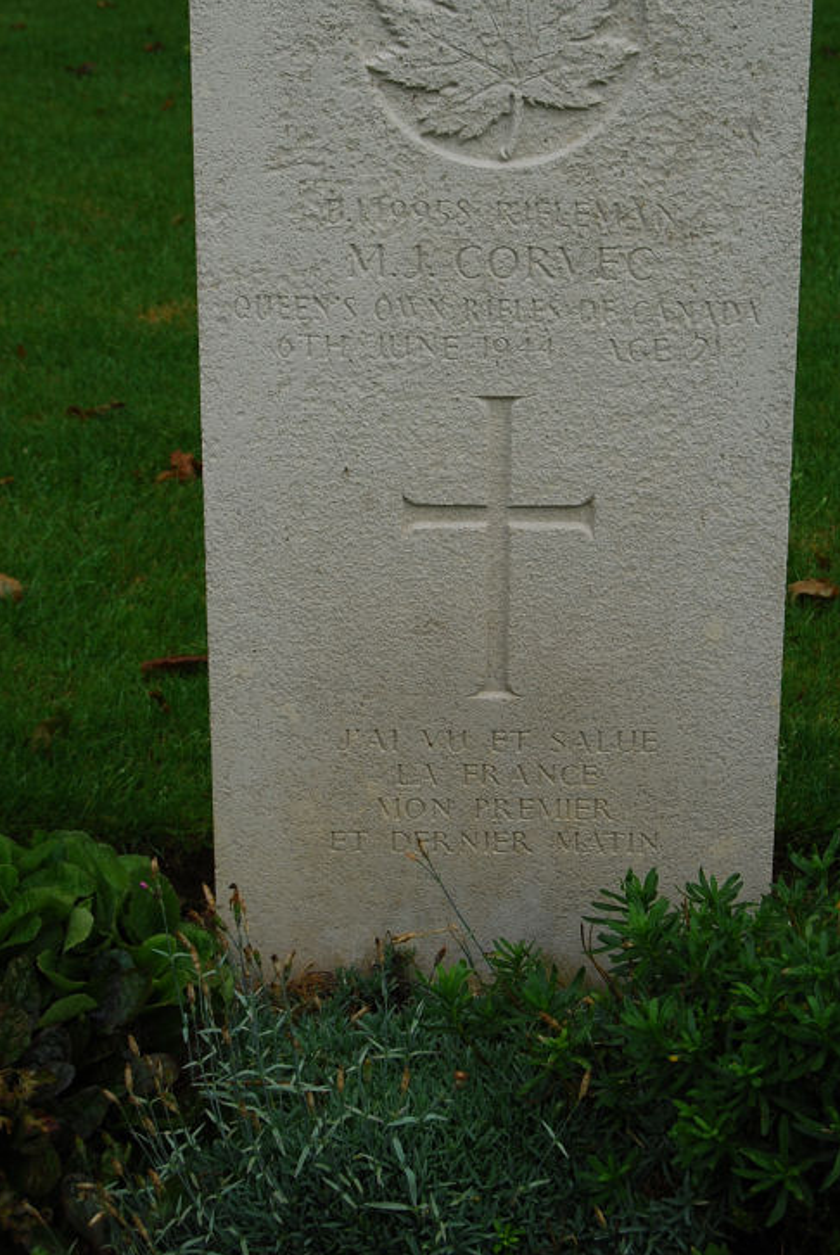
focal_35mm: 74
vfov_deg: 27.2
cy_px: 498
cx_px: 505
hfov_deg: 18.5
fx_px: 2582
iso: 200
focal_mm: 40
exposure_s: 1/250
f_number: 8
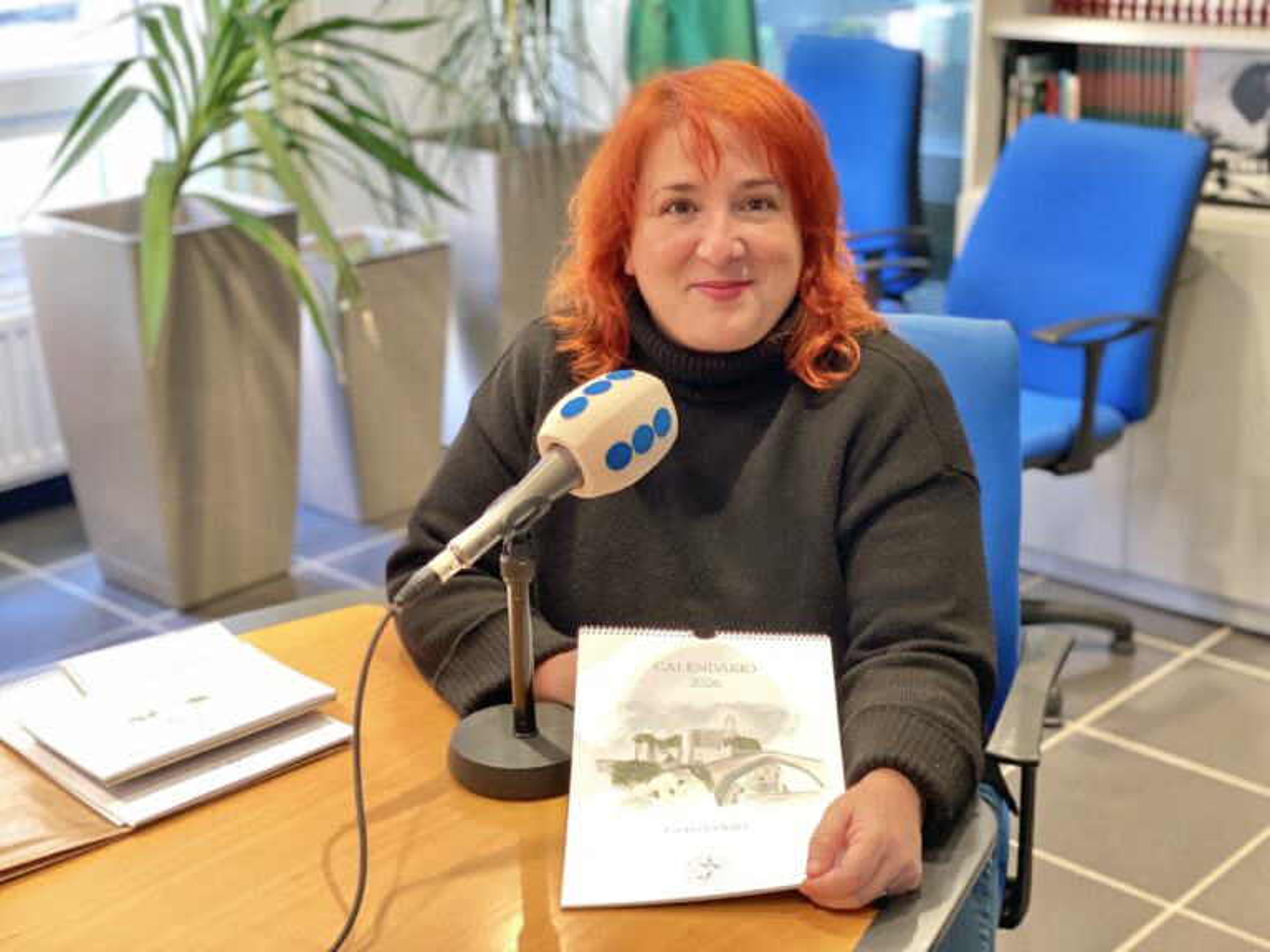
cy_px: 476
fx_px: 1908
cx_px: 635
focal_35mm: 52
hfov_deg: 36.8
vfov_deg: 28.0
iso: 250
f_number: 2
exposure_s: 1/33
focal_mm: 6
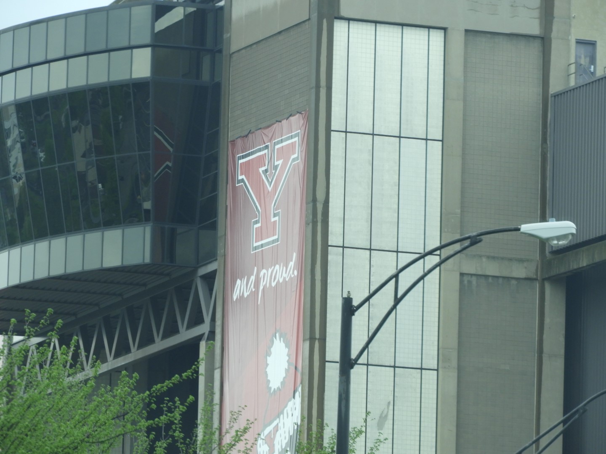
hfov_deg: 5.5
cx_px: 303
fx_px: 6302
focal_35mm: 360
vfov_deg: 4.1
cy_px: 227
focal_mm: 64.5
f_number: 5.6
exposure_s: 1/125
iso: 180
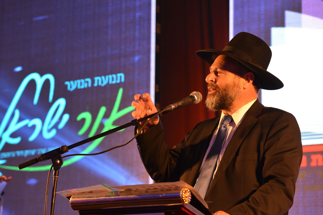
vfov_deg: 13.4
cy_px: 108
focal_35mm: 102
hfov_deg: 20.0
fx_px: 915
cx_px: 162
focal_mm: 102
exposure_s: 1/100
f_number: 4.5
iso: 1000
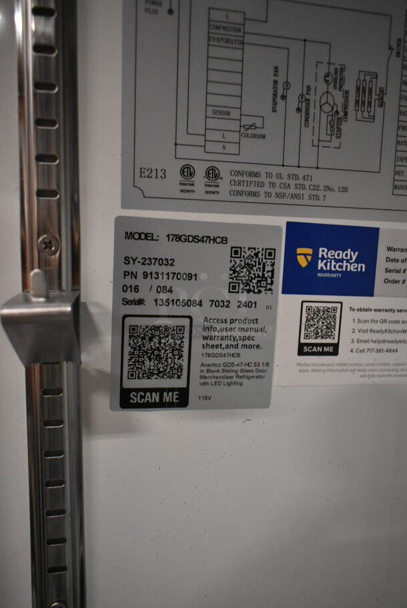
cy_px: 304
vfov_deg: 67.3
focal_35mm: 27
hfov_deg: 48.0
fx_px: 457
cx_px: 204
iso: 4500
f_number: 3.5
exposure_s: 1/125
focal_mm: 18
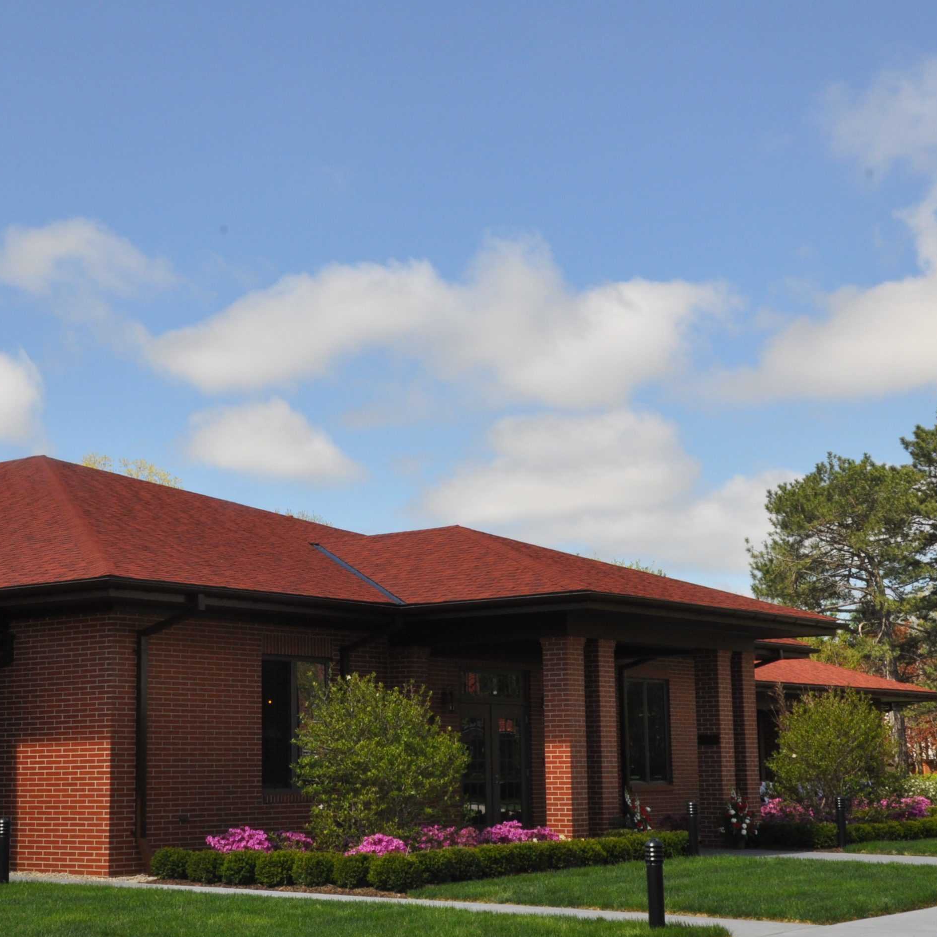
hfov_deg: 28.1
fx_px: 1868
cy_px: 468
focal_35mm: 61
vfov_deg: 28.2
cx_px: 374
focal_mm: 28
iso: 640
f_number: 20
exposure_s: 1/200
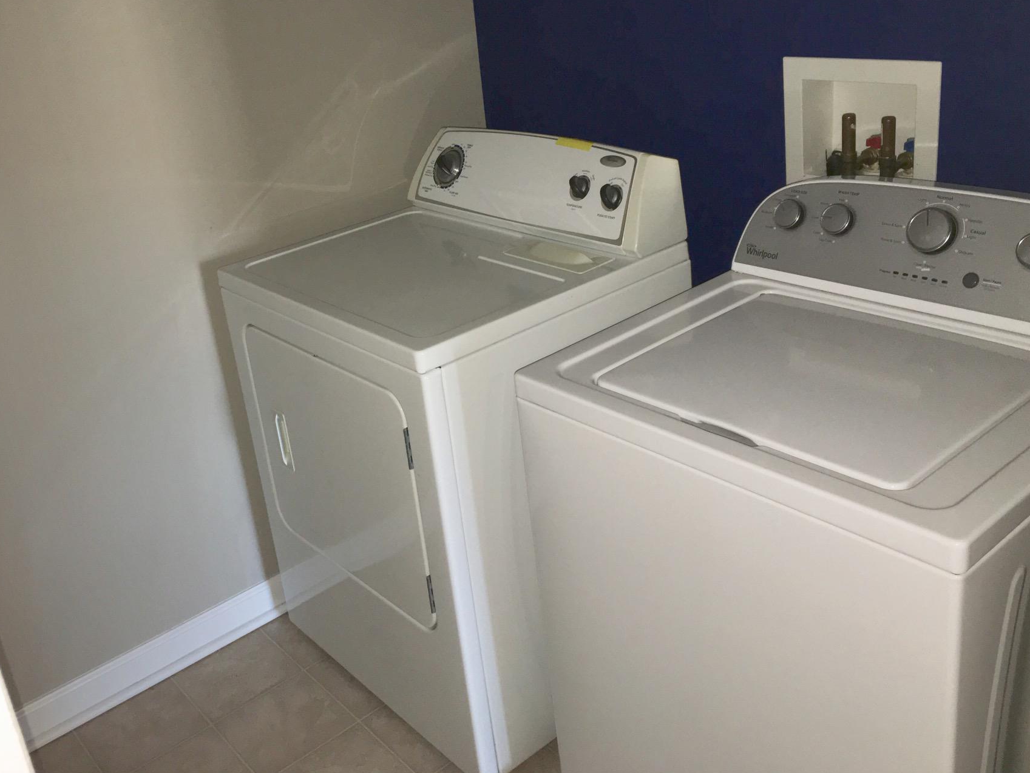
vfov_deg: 40.6
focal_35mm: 35
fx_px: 1041
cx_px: 461
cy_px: 324
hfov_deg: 52.5
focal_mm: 4.15
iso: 50
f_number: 2.2
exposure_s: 1/16
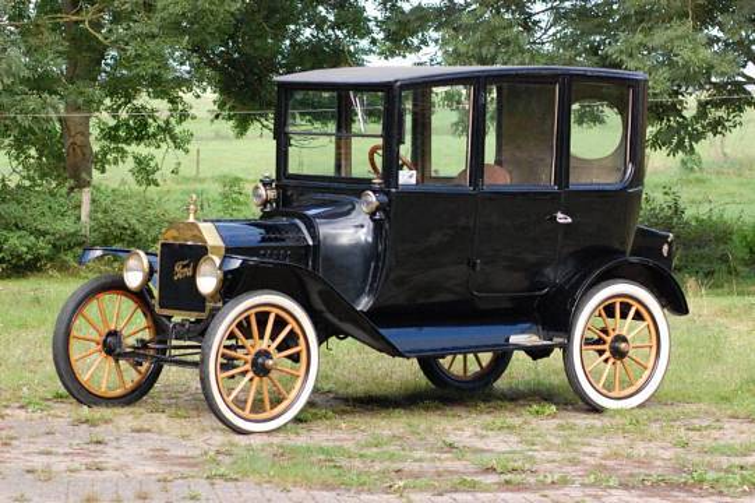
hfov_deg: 14.9
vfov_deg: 9.9
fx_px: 2892
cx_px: 378
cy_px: 252
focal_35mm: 138
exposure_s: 1/640
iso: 1600
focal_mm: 92
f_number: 6.3
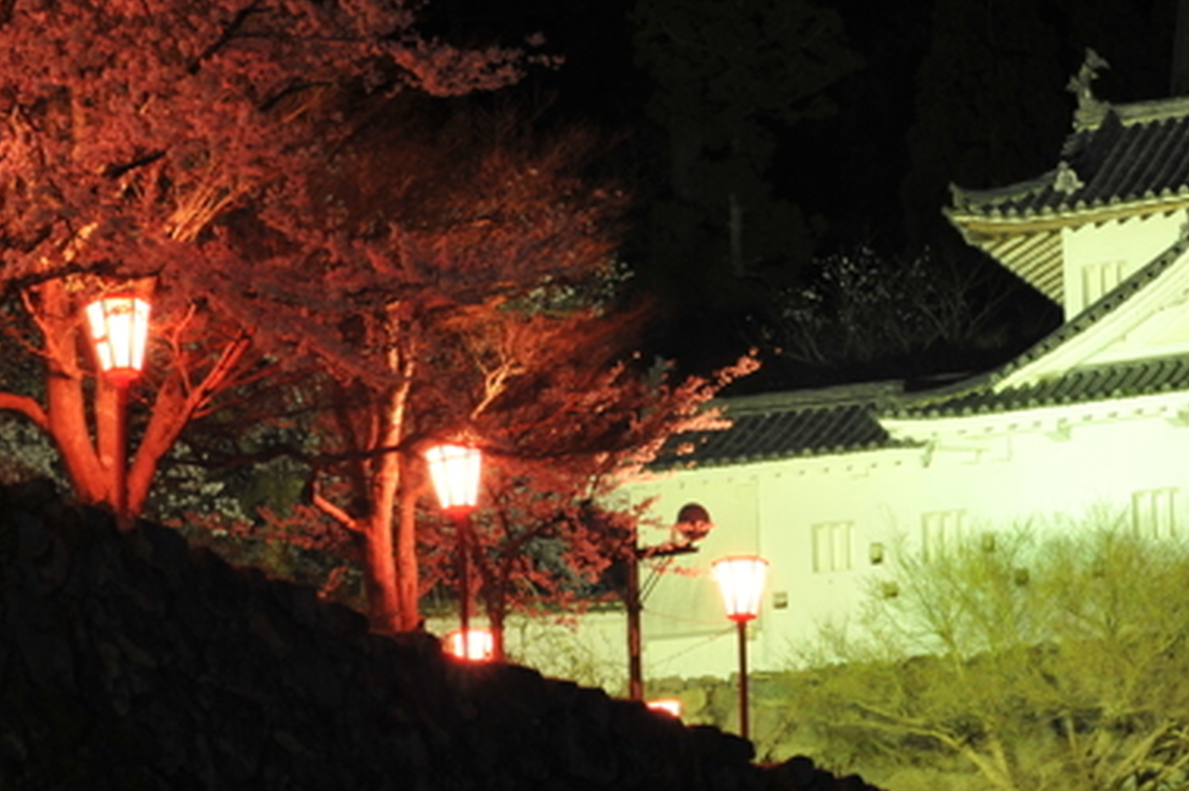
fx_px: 4455
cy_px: 519
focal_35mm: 135
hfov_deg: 15.0
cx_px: 1114
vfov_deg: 10.1
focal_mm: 50
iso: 400
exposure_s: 4
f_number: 16
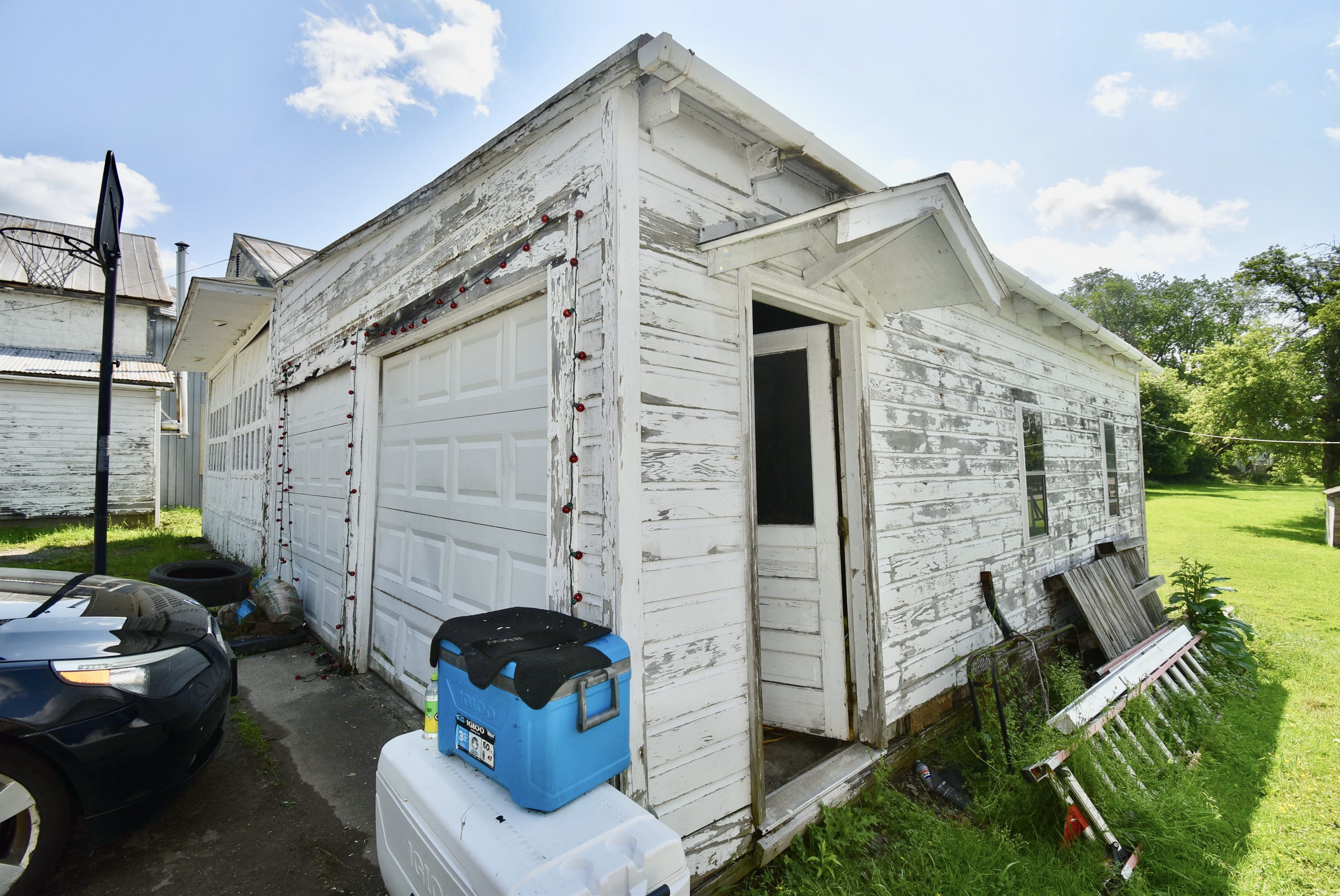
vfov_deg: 77.4
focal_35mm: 15
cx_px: 670
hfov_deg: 100.3
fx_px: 559
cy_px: 448
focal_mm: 10
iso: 100
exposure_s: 1/200
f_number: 10
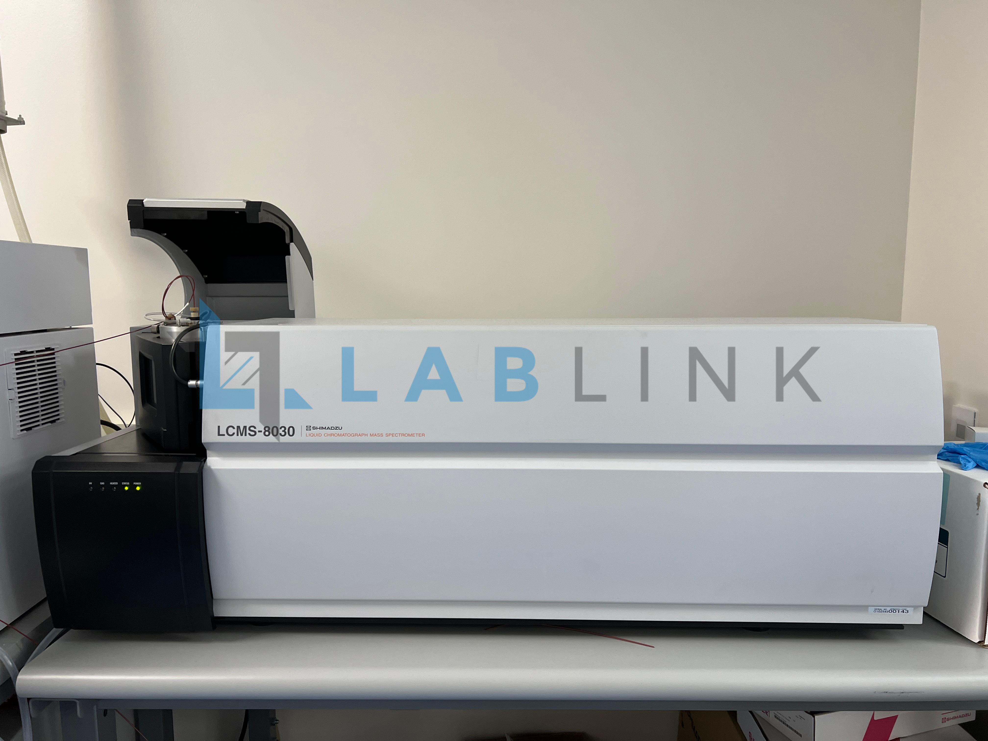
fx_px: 742
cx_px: 494
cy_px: 370
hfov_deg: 67.3
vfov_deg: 53.1
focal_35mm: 26
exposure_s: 1/120
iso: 125
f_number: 1.5
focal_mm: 5.7
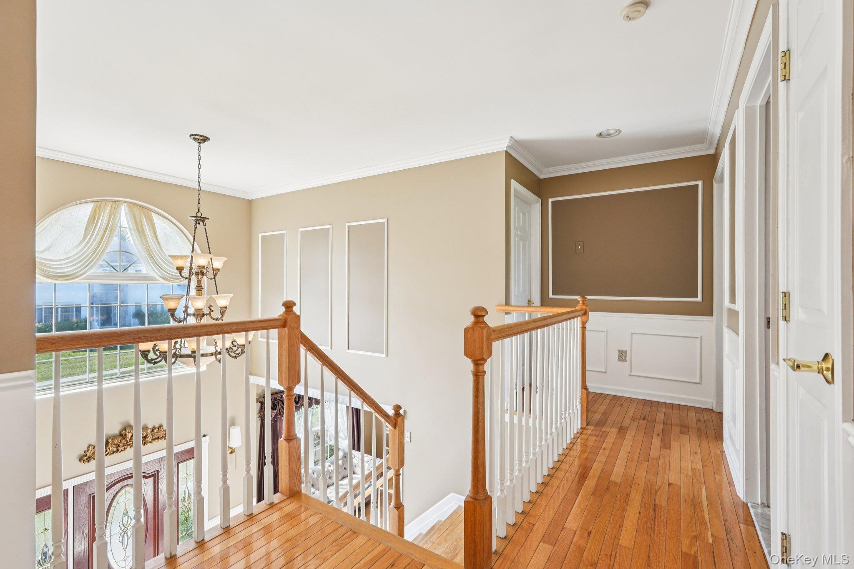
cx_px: 427
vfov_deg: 73.7
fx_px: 379
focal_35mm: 16
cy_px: 284
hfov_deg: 96.7
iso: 250
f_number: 9
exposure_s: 1/30
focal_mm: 16
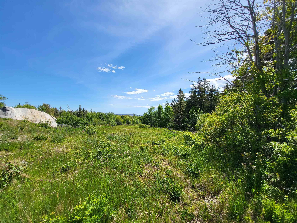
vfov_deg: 89.9
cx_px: 148
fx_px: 112
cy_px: 112
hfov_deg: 106.2
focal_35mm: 13
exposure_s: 1/1255
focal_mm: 1.74
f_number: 2.2
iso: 32
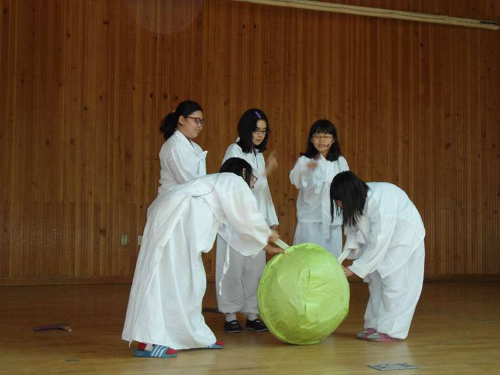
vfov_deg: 27.5
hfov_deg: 36.2
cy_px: 188
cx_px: 250
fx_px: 766
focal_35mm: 53
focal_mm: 9.5
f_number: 3.9
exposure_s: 1/50
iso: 400
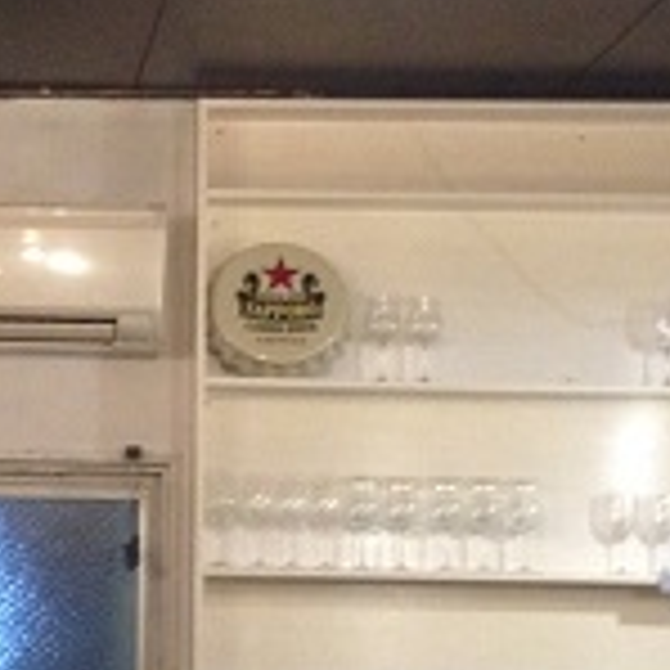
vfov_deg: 18.0
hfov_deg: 17.5
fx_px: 2102
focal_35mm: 96
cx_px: -76
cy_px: 513
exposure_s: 1/15
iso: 500
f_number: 2.4
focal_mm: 4.12
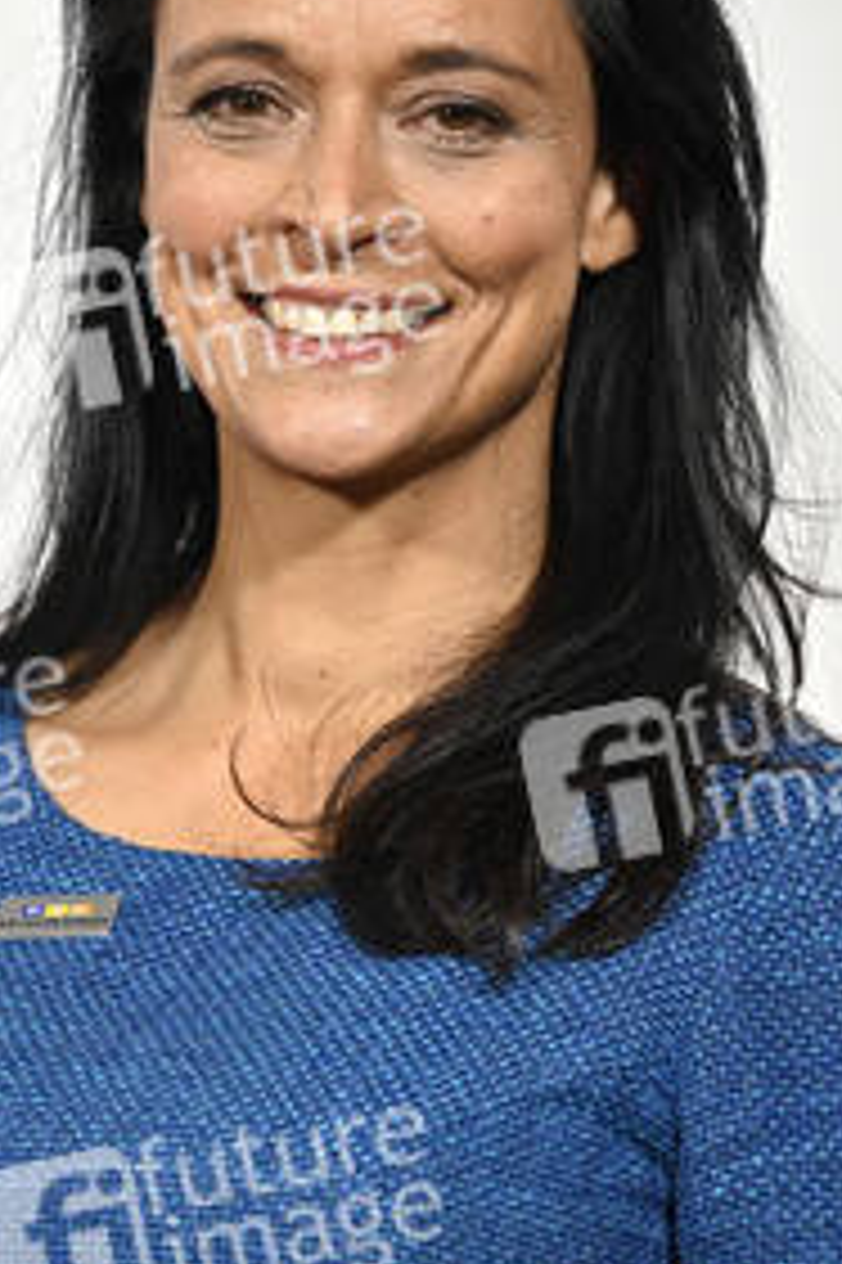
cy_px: 540
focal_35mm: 228
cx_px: 344
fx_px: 8008
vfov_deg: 9.0
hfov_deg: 6.0
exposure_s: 1/200
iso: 500
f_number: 2.8
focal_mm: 160
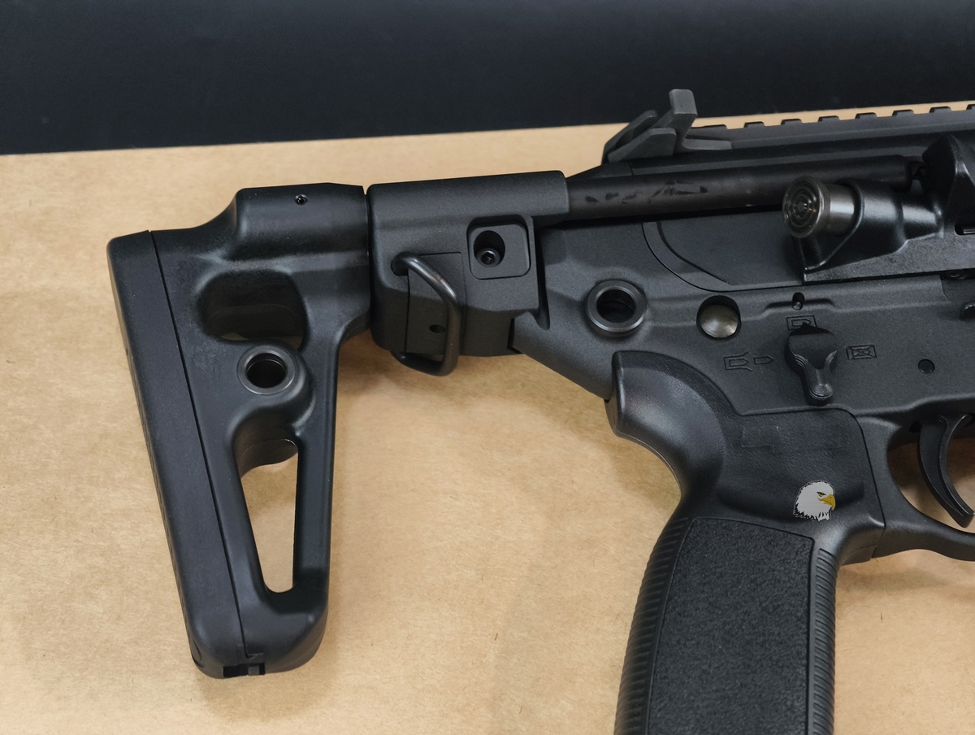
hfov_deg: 23.0
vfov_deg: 17.4
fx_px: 2398
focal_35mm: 85
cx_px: 488
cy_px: 368
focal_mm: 22.48
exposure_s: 1/30
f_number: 2.67
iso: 1242
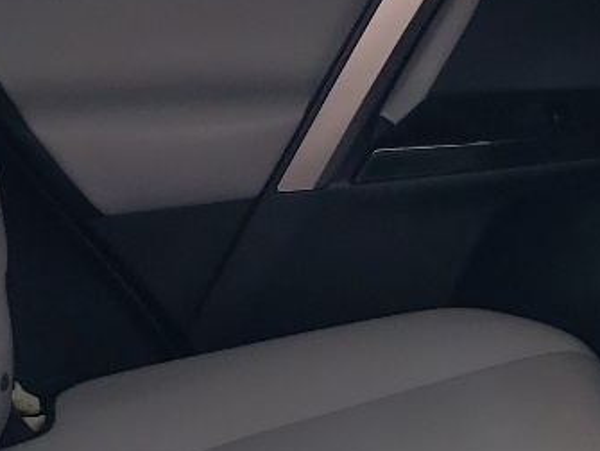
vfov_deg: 11.9
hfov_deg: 15.8
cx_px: 208
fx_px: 2152
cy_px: 390
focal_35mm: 124
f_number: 1.5
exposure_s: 1/286
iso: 50
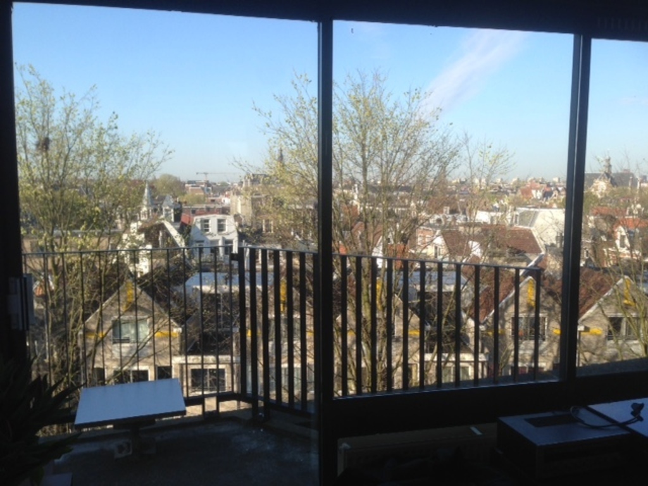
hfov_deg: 55.4
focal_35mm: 33
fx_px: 618
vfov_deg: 42.9
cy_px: 243
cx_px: 324
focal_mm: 4.12
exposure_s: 1/602
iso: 50
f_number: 2.4
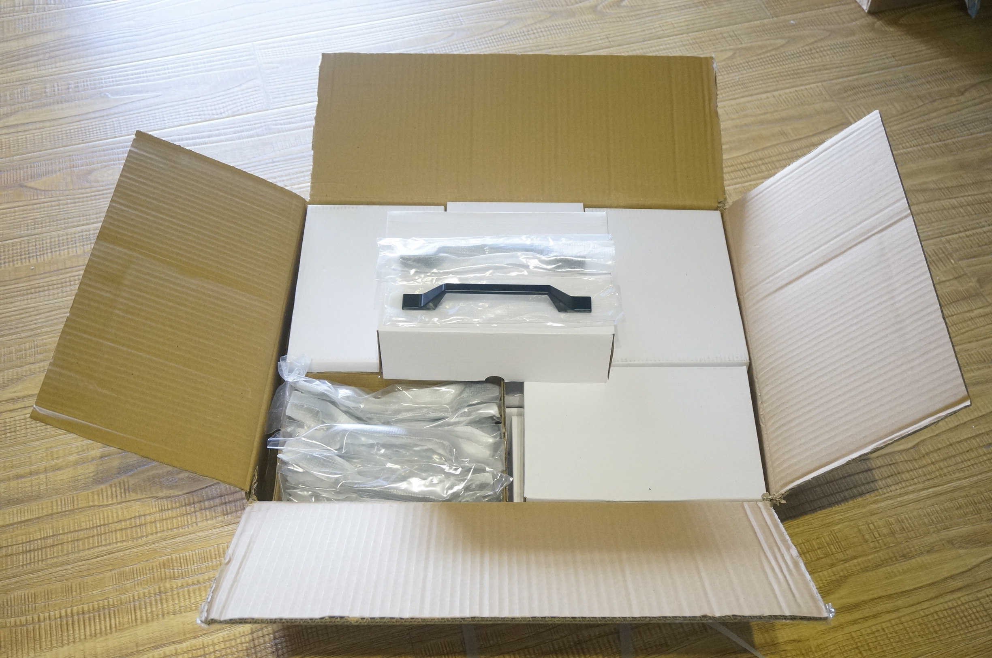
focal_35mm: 40
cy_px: 329
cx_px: 496
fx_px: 1114
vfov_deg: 32.9
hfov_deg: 48.0
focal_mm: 27
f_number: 4.5
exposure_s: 1/60
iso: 1600
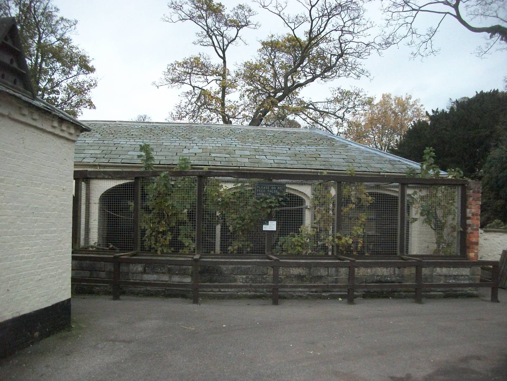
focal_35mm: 32
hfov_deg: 56.8
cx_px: 254
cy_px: 190
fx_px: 469
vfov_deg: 44.2
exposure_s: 1/500
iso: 517
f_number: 2.9
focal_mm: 5.7
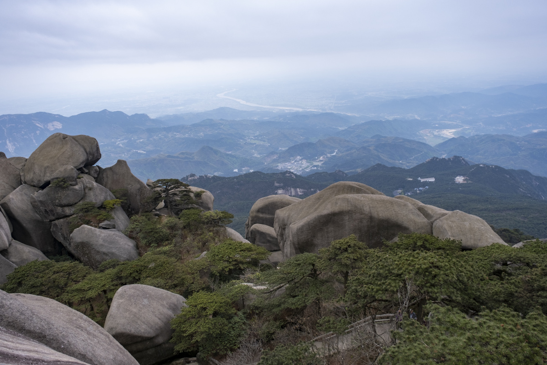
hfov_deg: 73.7
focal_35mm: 24
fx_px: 365
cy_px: 182
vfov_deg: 53.1
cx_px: 274
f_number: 4
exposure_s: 1/250
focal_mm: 16
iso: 250
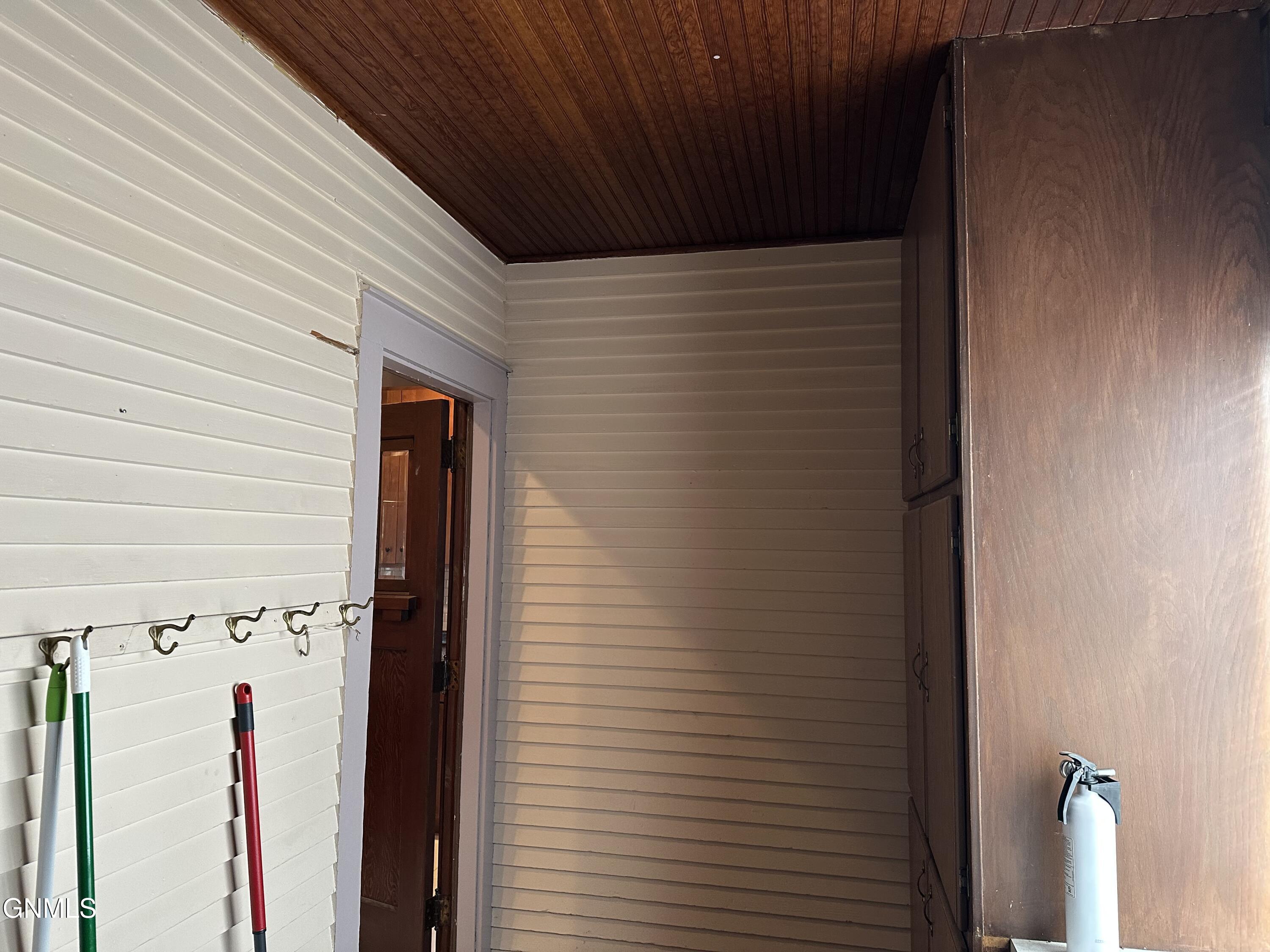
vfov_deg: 56.8
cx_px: 635
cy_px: 476
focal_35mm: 24
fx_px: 881
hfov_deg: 71.6
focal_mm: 6.86
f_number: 1.78
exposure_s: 1/60
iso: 250
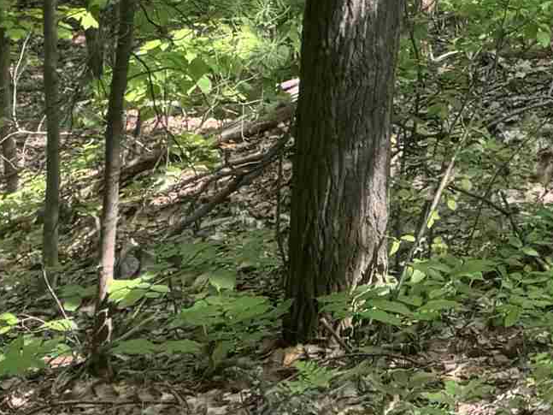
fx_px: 1821
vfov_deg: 11.4
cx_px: 1138
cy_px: -468
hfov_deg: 14.2
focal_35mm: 114
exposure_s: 1/210
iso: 64
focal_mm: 6.76
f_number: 1.78
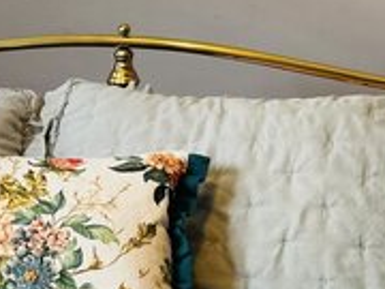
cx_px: -128
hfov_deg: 11.2
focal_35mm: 171
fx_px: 1902
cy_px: 124
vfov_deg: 8.7
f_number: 1.78
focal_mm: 6.86
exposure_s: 1/60
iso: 160
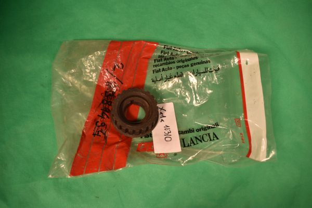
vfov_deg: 47.9
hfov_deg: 67.4
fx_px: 234
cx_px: 156
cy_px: 104
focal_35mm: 27
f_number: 5
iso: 100
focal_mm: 18
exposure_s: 1/160
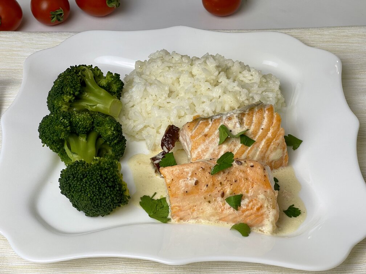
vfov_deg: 22.9
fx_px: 677
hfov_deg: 30.3
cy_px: 137
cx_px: 183
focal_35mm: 64
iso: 50
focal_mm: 7.5
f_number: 2.2
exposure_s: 1/122
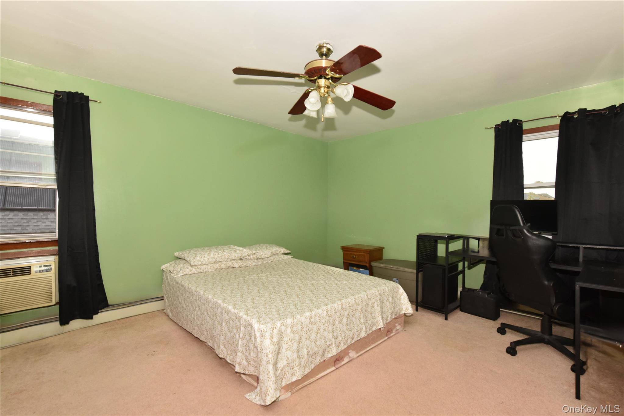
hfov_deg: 100.4
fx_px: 260
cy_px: 208
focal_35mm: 15
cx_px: 312
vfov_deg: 77.3
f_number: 8
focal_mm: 15
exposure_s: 1/80
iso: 1600
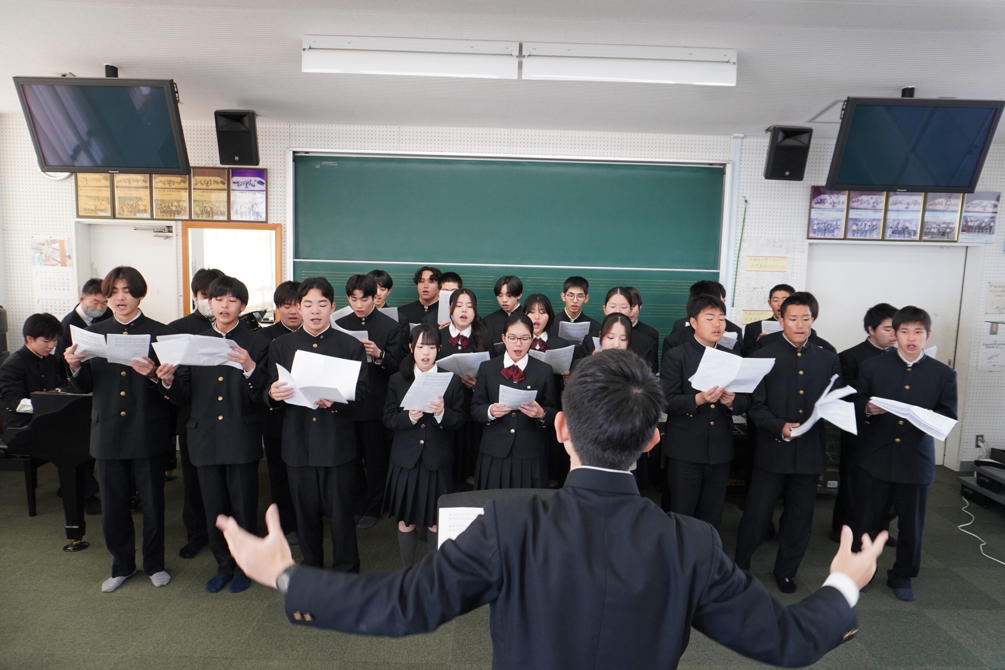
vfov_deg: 53.1
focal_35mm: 24
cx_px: 502
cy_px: 335
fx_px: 670
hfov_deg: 73.7
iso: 640
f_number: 5
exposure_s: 1/60
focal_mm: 16
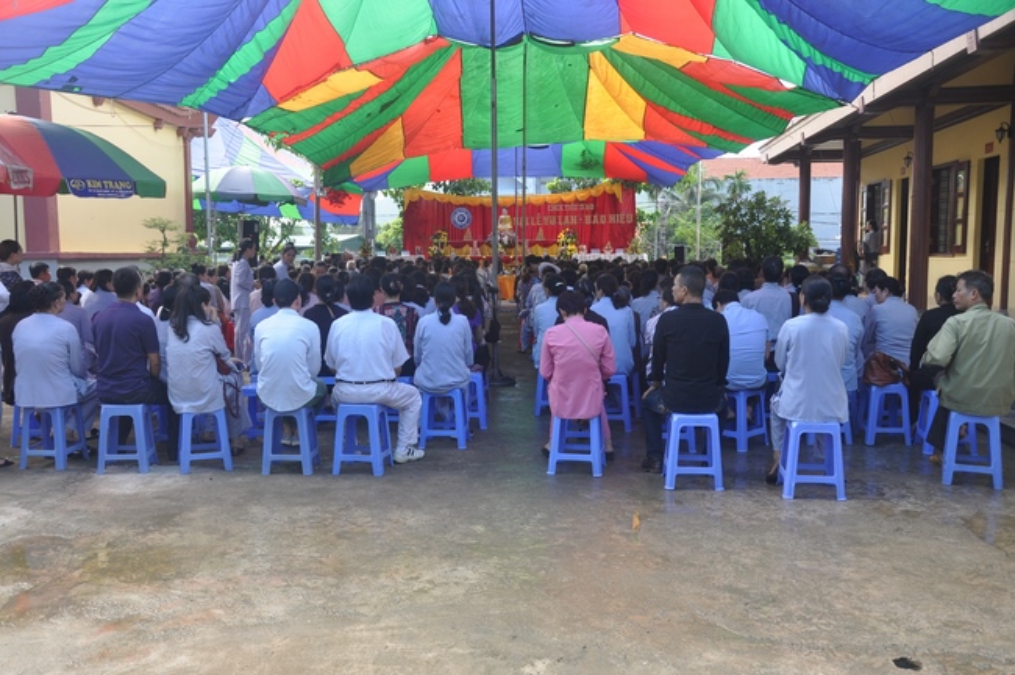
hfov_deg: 57.3
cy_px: 338
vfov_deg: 39.9
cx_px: 508
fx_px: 929
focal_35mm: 33
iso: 400
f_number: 6.3
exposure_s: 1/160
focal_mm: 22
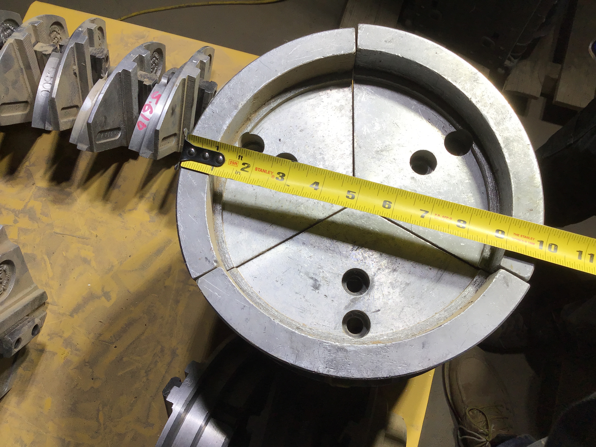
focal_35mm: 31
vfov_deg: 45.4
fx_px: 534
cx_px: 298
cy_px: 224
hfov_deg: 58.4
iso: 25
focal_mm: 3.3
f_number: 2.4
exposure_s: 1/120
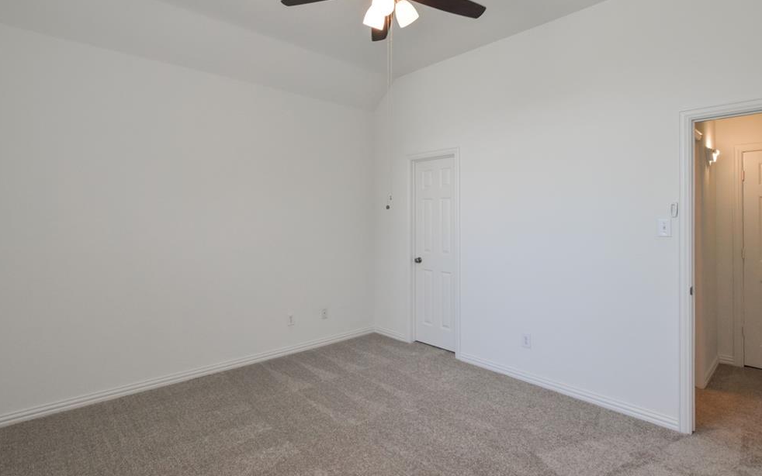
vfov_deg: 66.3
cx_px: 381
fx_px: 364
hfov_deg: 92.6
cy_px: 226
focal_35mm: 18
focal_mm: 11
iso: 450
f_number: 6.3
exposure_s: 1/60
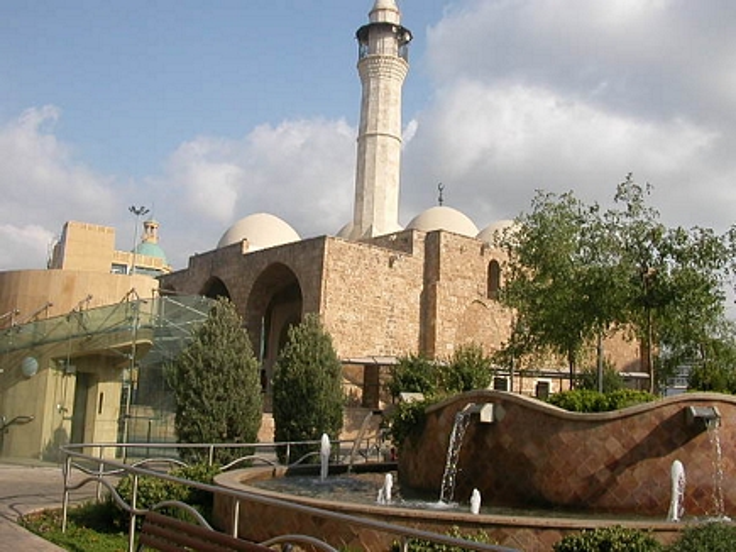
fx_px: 786
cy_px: 276
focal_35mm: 37
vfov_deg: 38.6
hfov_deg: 50.2
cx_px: 368
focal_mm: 5.6
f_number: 4.5
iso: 100
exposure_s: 1/592
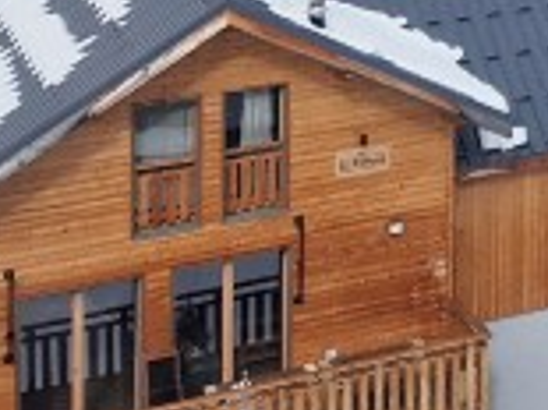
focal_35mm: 152
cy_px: -541
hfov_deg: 10.8
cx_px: 1368
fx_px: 2404
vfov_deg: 8.9
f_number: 1.8
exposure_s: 1/814
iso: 50
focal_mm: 5.4
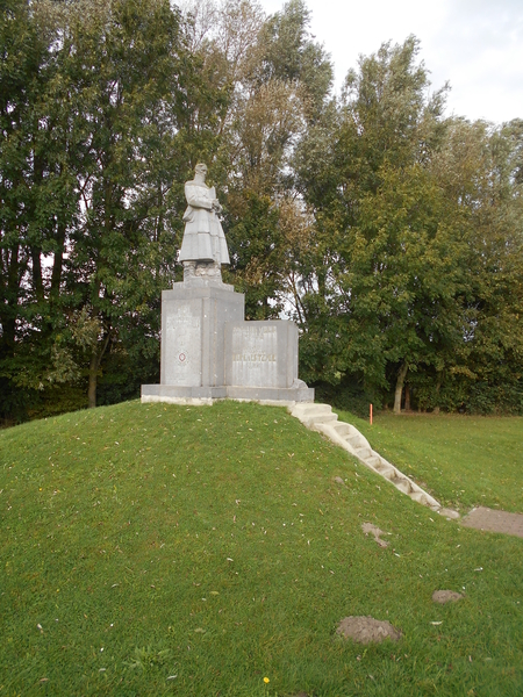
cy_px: 348
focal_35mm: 26
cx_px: 262
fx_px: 524
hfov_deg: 53.1
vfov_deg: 67.3
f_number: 3.2
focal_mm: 4.6
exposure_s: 1/250
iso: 80
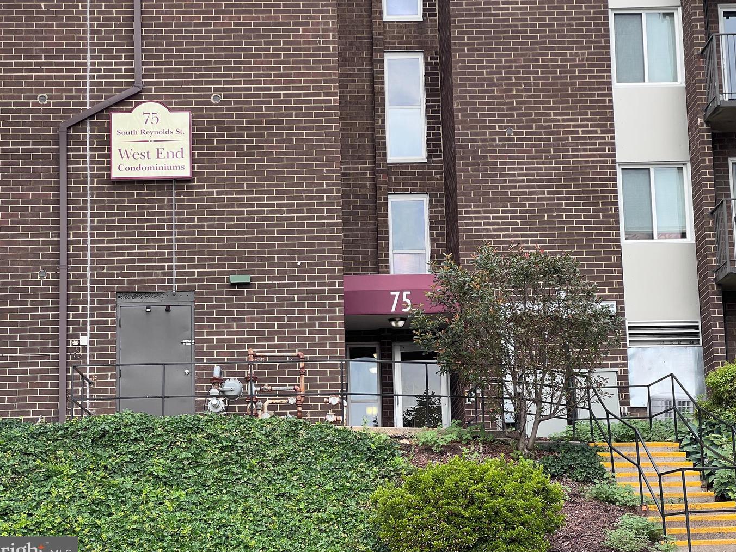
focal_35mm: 82
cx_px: 374
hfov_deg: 23.8
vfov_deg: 18.0
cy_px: 274
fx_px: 1743
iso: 32
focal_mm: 9
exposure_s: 1/171
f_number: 2.8
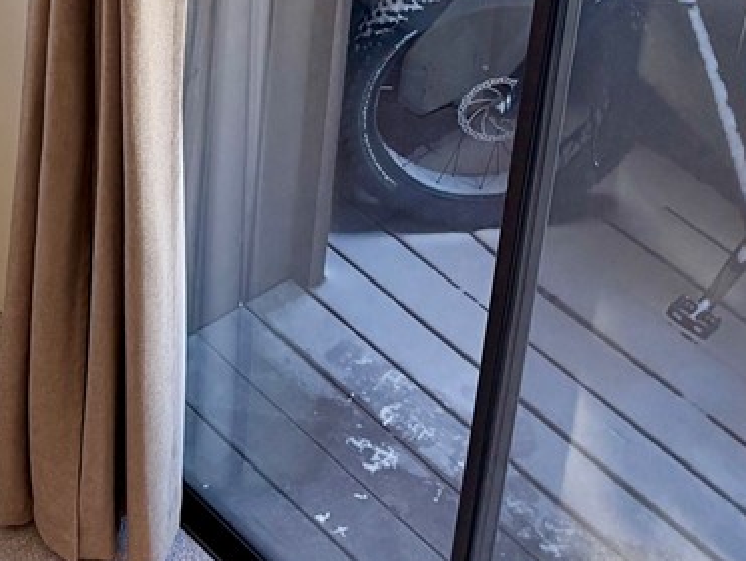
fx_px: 2416
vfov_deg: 12.6
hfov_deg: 17.0
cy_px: -267
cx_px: -72
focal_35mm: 112
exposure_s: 1/244
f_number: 1.6
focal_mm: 5.96
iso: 64
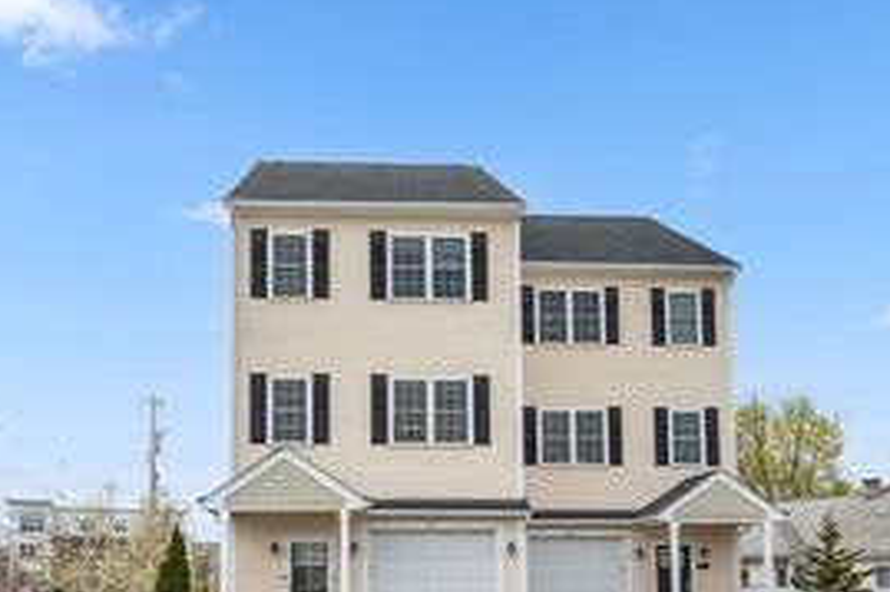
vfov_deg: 48.9
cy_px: 379
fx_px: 642
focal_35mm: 26
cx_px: 480
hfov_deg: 69.3
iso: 100
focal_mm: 14
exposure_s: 1/125
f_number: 9
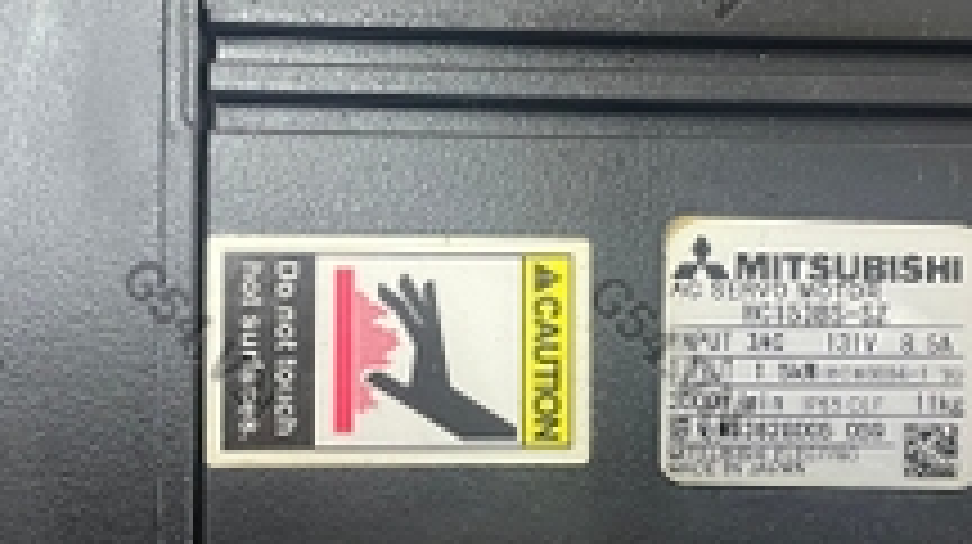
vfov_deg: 19.0
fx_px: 1622
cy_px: 342
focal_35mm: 63
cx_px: 648
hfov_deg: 33.1
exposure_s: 1/33
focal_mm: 4.2
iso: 400
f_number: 1.6
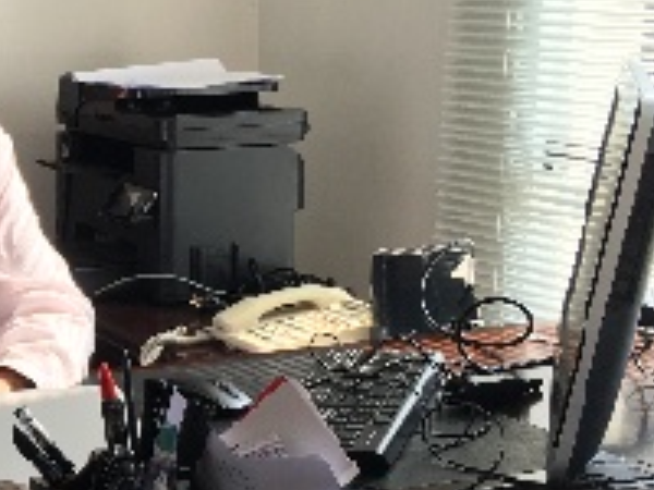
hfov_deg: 20.6
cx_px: -190
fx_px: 1644
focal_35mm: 87
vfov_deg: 17.0
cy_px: 258
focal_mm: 4.15
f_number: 2.2
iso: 32
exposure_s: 1/100
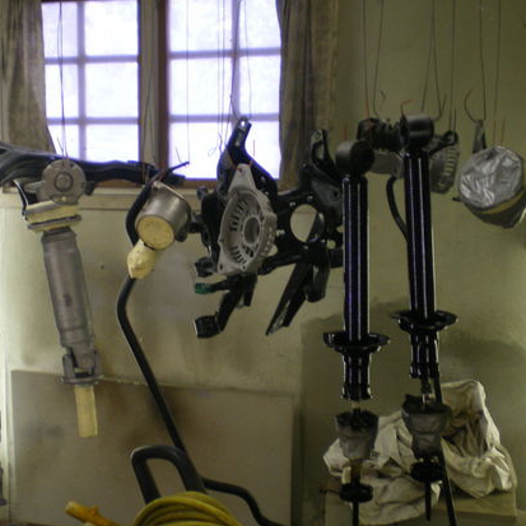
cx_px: 135
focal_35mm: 52
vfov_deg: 32.8
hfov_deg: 32.2
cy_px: 262
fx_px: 894
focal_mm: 6.3
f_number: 3.1
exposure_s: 1/30
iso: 100
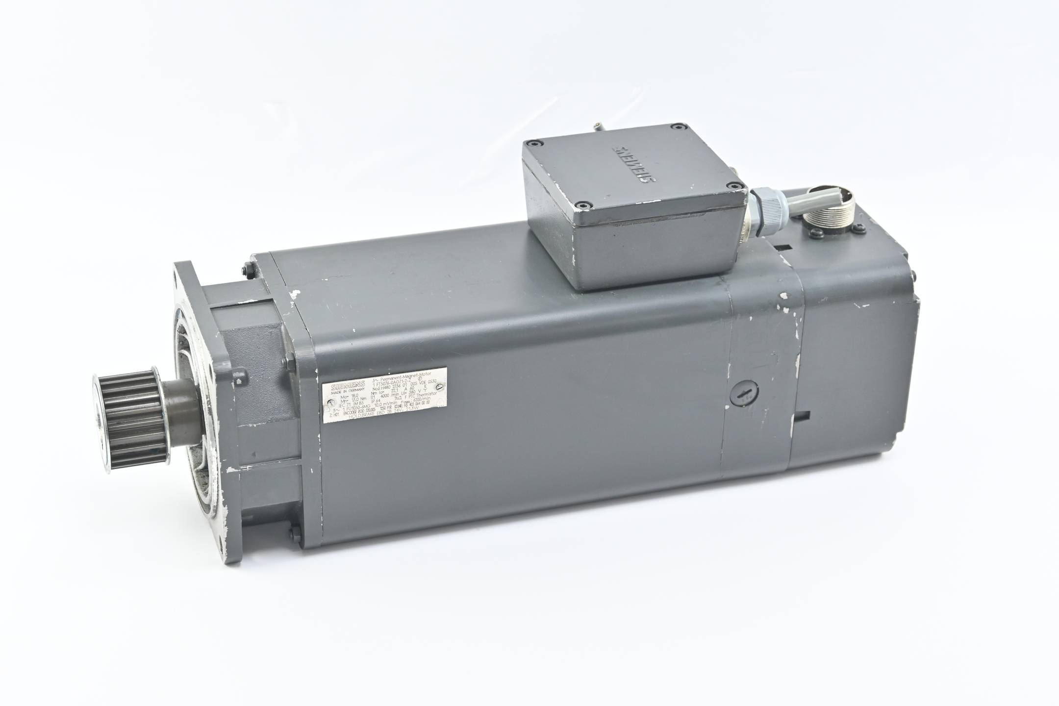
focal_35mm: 69
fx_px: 2030
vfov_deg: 19.7
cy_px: 353
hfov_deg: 29.2
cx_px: 530
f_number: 6
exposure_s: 1/80
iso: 450
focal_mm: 46
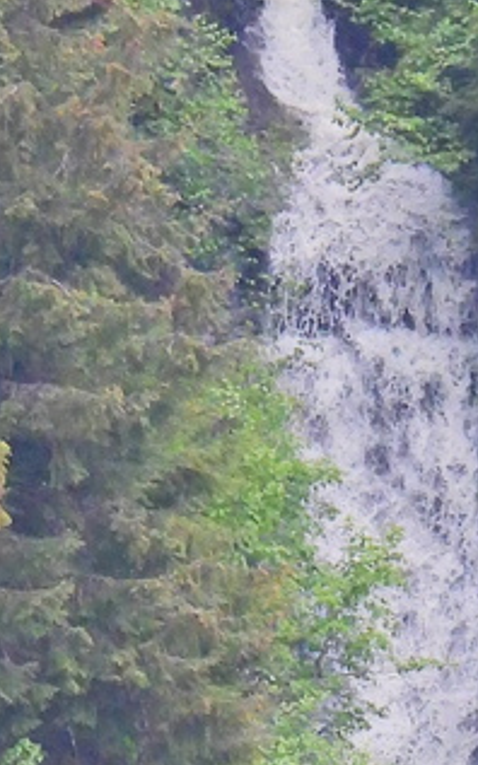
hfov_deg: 0.3
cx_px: 449
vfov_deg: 0.5
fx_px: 84892
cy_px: 536
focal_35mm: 4071
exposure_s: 1/250
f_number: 5.6
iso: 720
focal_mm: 170
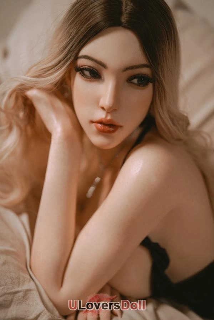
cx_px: 107
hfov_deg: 27.0
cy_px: 160
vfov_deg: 39.6
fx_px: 446
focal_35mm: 50
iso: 50
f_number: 1.4
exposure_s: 1/125
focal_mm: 50
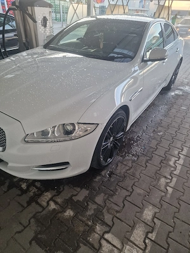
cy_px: 126
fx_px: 168
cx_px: 95
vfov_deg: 73.9
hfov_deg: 58.9
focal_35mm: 23
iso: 200
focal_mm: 6.4
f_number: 1.8
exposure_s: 1/100
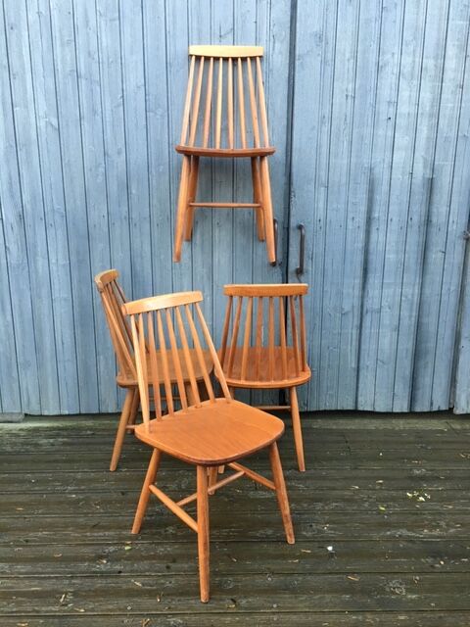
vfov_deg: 61.7
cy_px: 314
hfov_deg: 48.2
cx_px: 235
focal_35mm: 29
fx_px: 525
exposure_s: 1/33
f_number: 2.2
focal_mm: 4.15
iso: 50
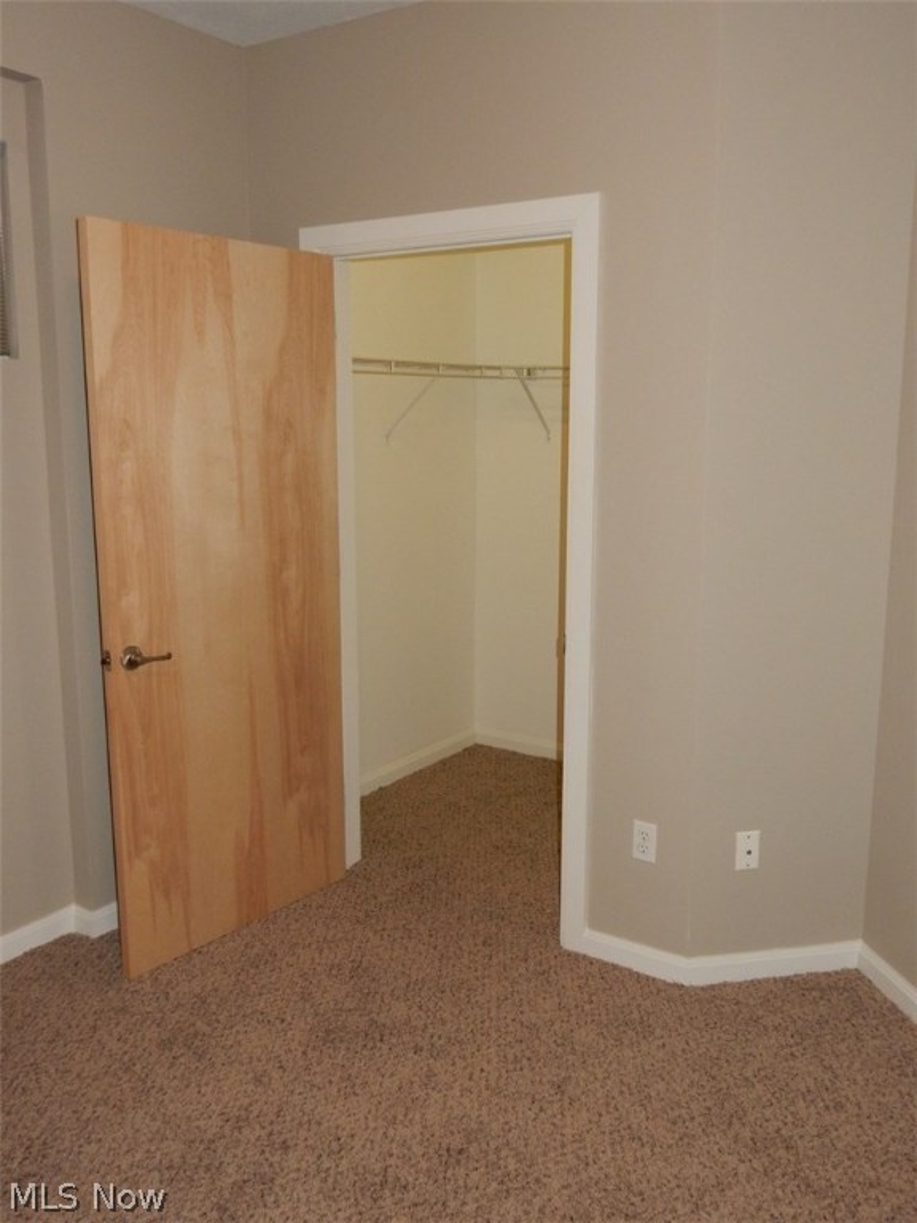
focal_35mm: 30
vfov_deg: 60.0
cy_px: 612
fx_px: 1060
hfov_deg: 46.8
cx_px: 458
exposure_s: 1/30
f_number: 4
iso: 200
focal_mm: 5.4
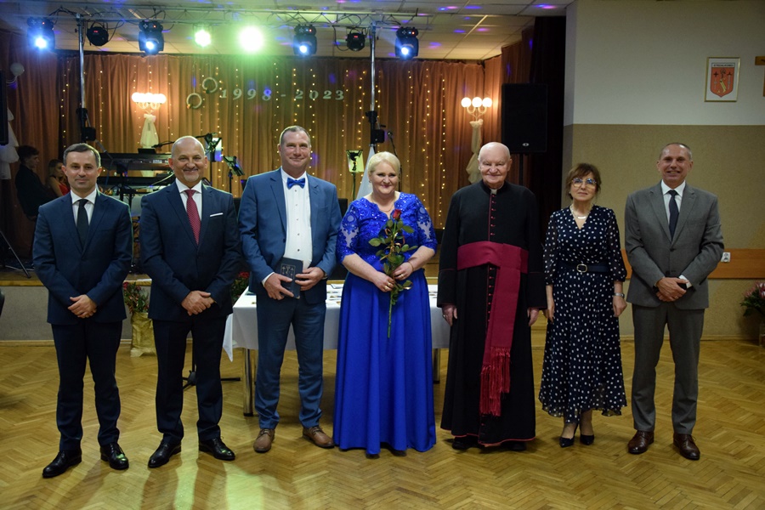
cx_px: 382
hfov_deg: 51.3
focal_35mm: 38
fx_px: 797
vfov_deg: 35.5
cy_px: 255
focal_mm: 25
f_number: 4
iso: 2800
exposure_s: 1/100
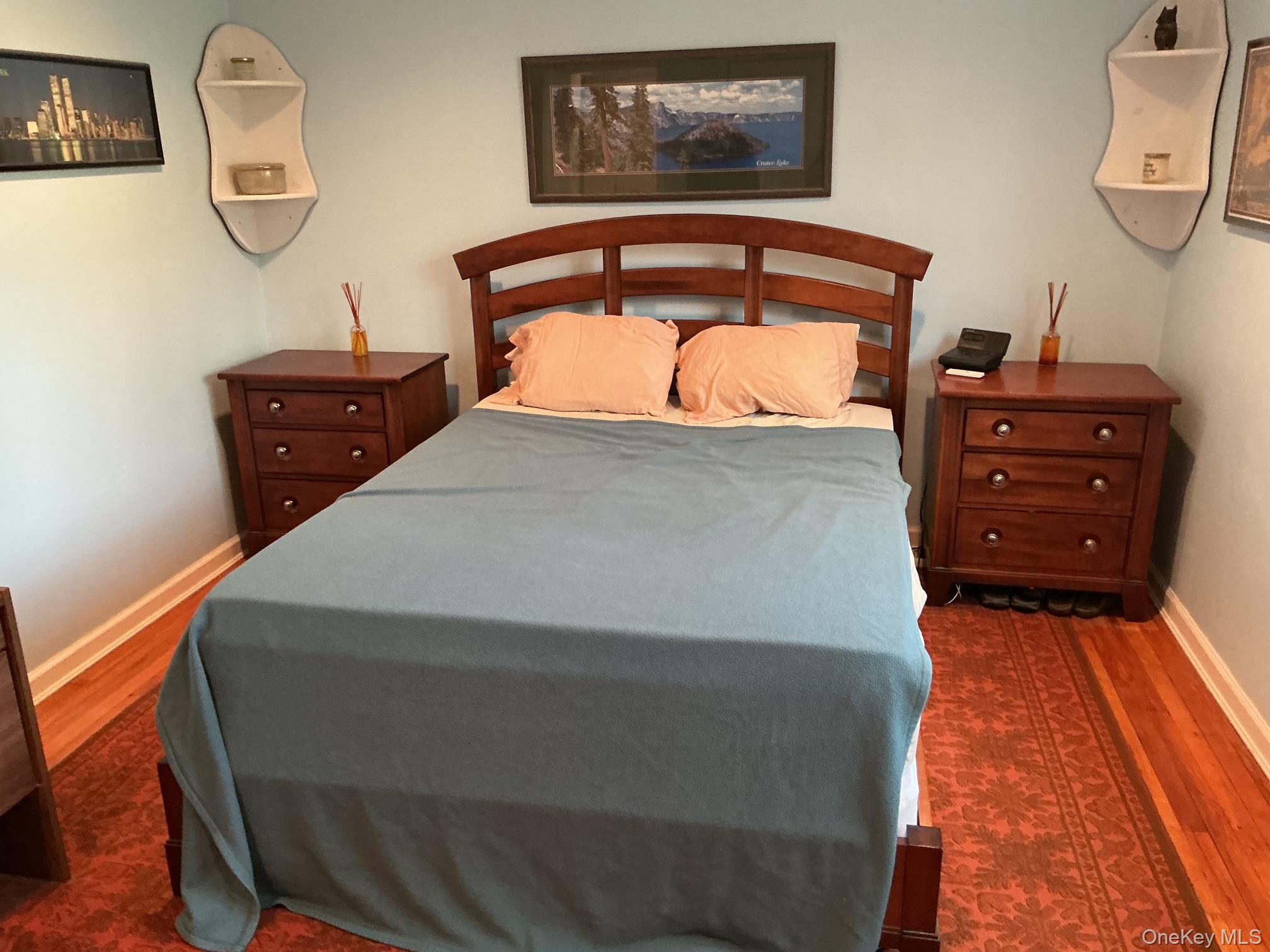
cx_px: 635
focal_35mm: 29
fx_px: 1064
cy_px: 476
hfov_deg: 61.7
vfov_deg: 48.2
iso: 200
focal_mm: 3
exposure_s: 1/40
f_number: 1.8
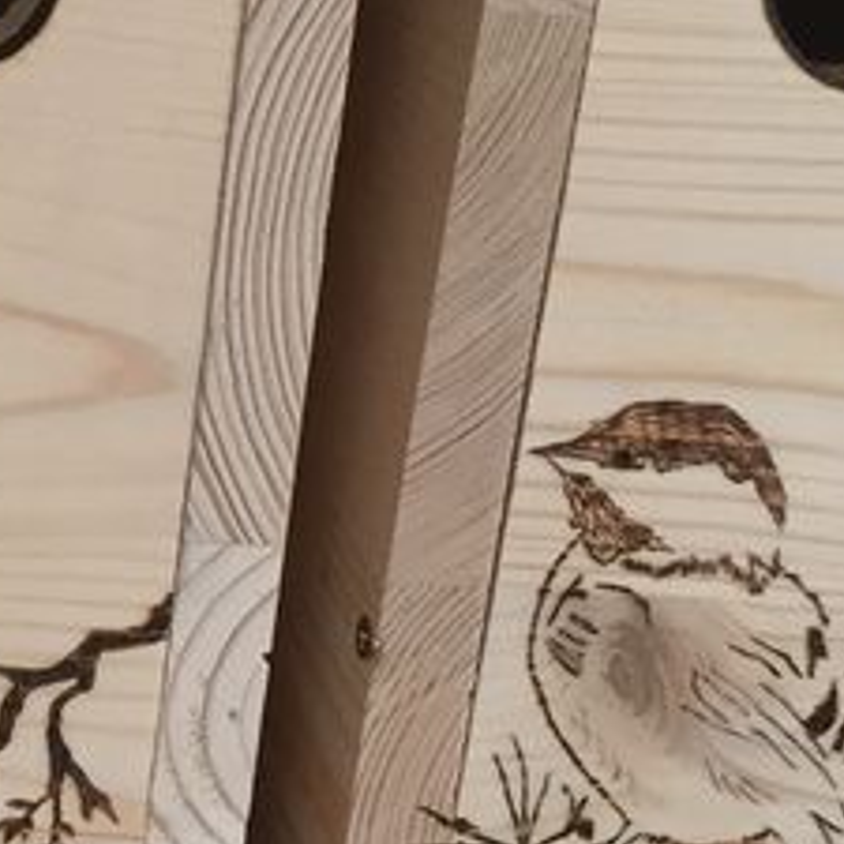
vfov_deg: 15.1
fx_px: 3145
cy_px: 109
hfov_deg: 14.1
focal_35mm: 114
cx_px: -521
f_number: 2.2
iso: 40
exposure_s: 1/33
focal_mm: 4.15
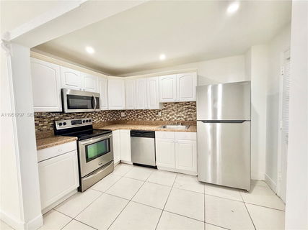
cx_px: 154
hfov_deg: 102.1
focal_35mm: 14
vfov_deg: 85.6
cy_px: 115
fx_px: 125
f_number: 2.2
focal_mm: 2.22
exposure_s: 1/60
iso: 200
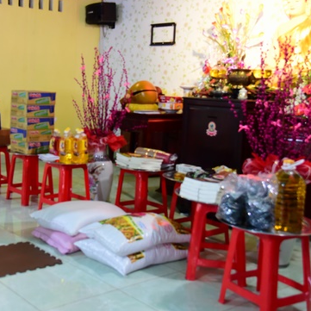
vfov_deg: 34.6
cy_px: 127
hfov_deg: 34.2
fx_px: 498
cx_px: 90
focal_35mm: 49
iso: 1600
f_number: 4
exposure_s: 1/30
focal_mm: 32
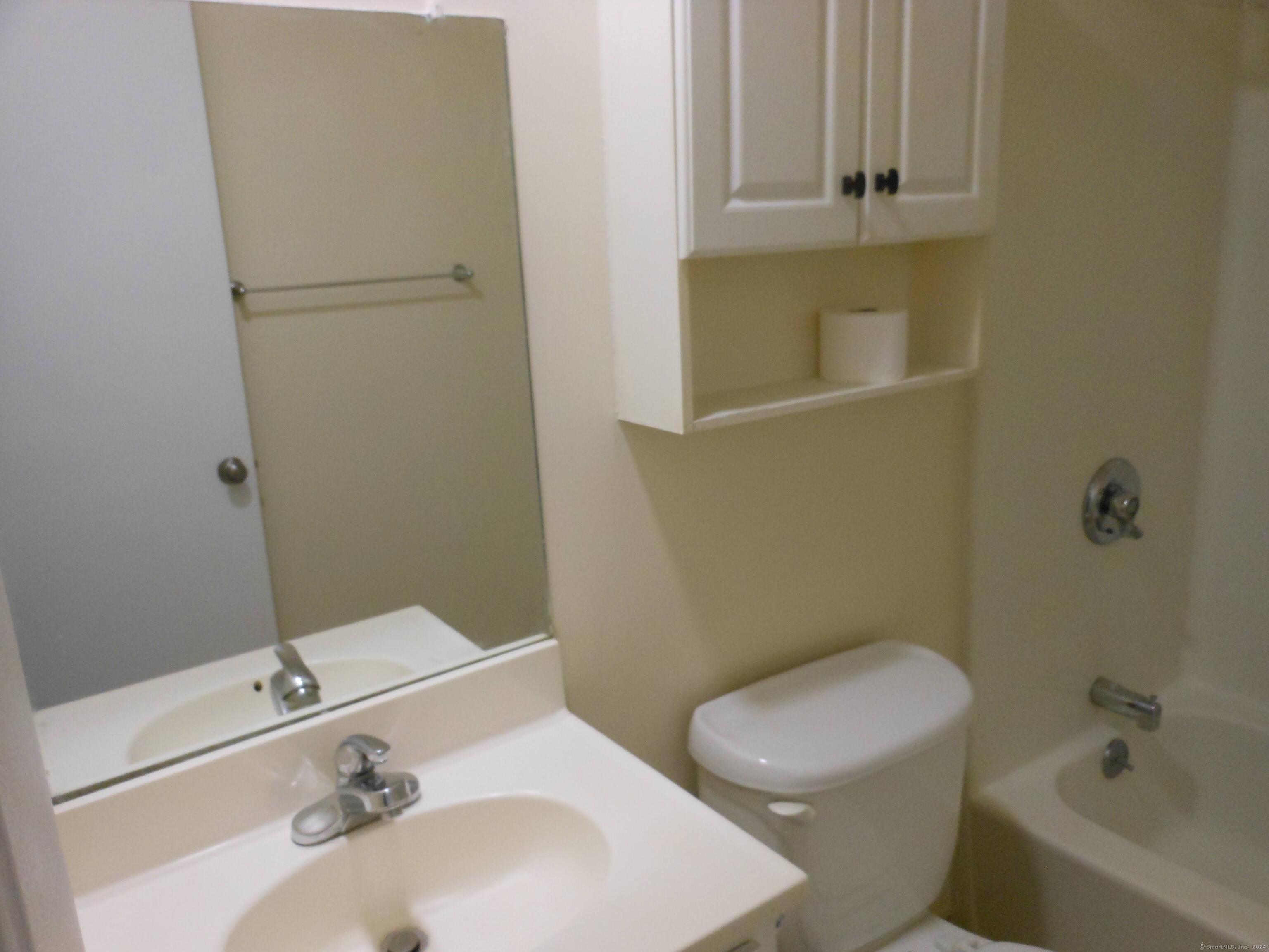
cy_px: 476
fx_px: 1026
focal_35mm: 28
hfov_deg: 63.4
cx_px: 634
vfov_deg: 49.7
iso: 400
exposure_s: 1/80
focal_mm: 5
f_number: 3.7
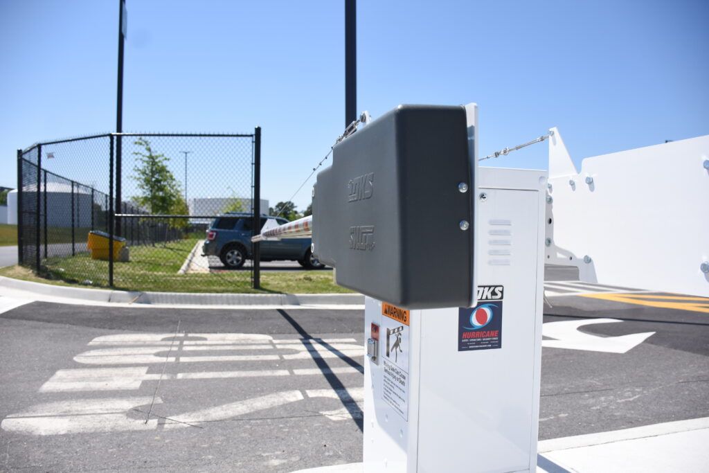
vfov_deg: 47.9
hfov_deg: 67.4
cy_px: 236
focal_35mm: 27
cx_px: 354
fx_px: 532
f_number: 3.5
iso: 400
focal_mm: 18
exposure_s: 1/5000
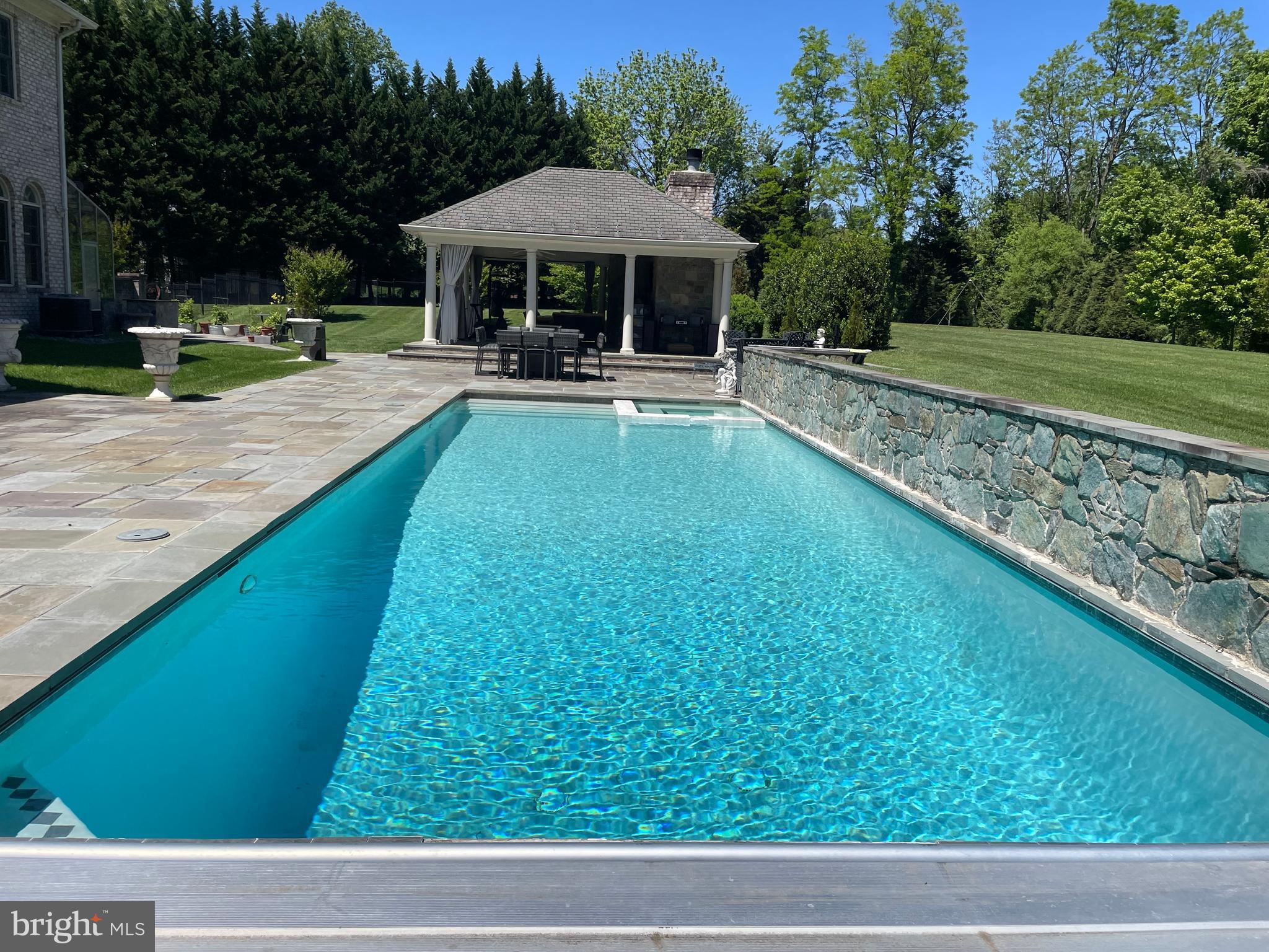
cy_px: 476
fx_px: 953
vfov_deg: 53.1
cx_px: 634
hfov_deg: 67.3
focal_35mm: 26
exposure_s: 1/5814
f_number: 1.6
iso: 32
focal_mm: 4.2
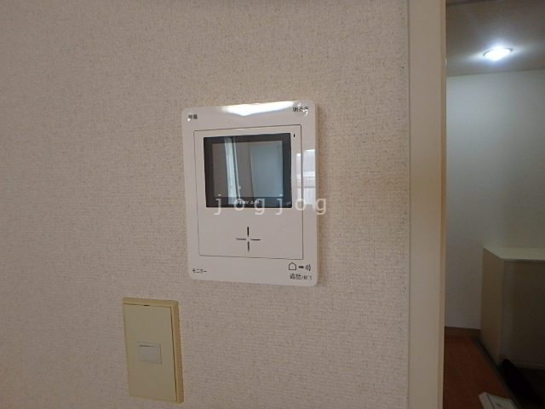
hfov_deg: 79.0
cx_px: 272
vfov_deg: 63.4
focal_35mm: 21
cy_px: 204
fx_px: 331
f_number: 3.5
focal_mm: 3.7
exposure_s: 1/50
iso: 320
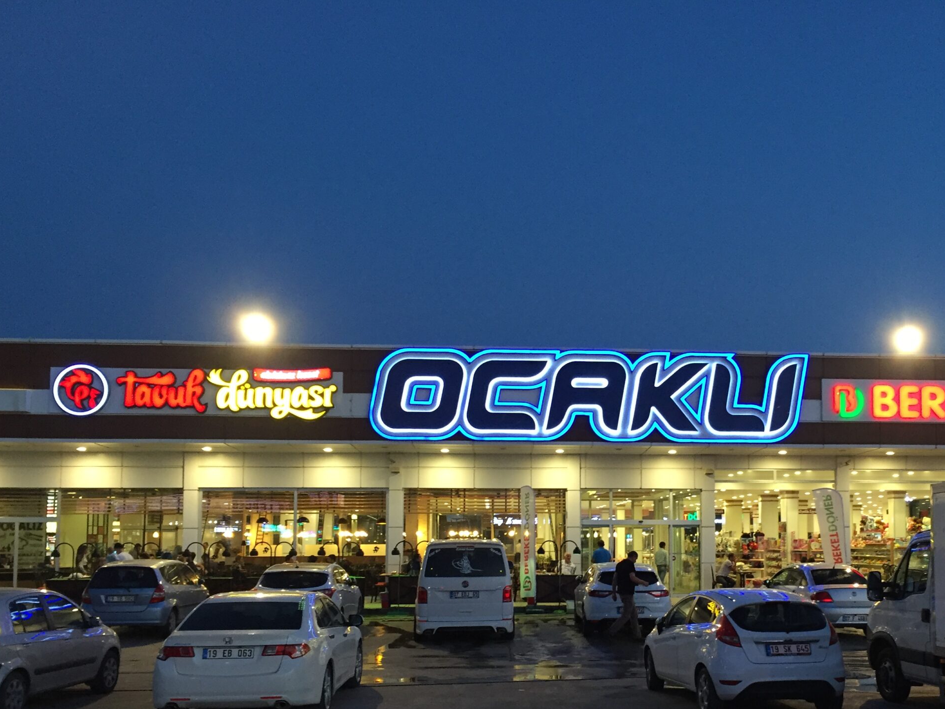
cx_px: 609
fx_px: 1065
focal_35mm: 39
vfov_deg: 36.4
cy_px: 475
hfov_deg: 47.3
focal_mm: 4.15
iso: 160
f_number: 2.2
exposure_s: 1/33
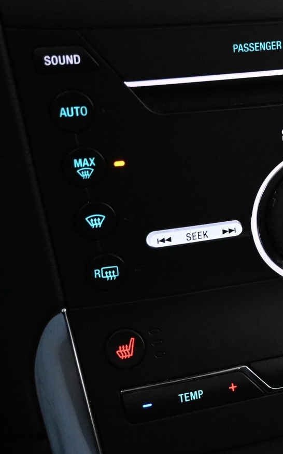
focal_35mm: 68
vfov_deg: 30.2
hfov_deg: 18.4
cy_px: 212
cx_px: 316
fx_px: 839
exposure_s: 1/40
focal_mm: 24
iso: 5600
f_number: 4.2
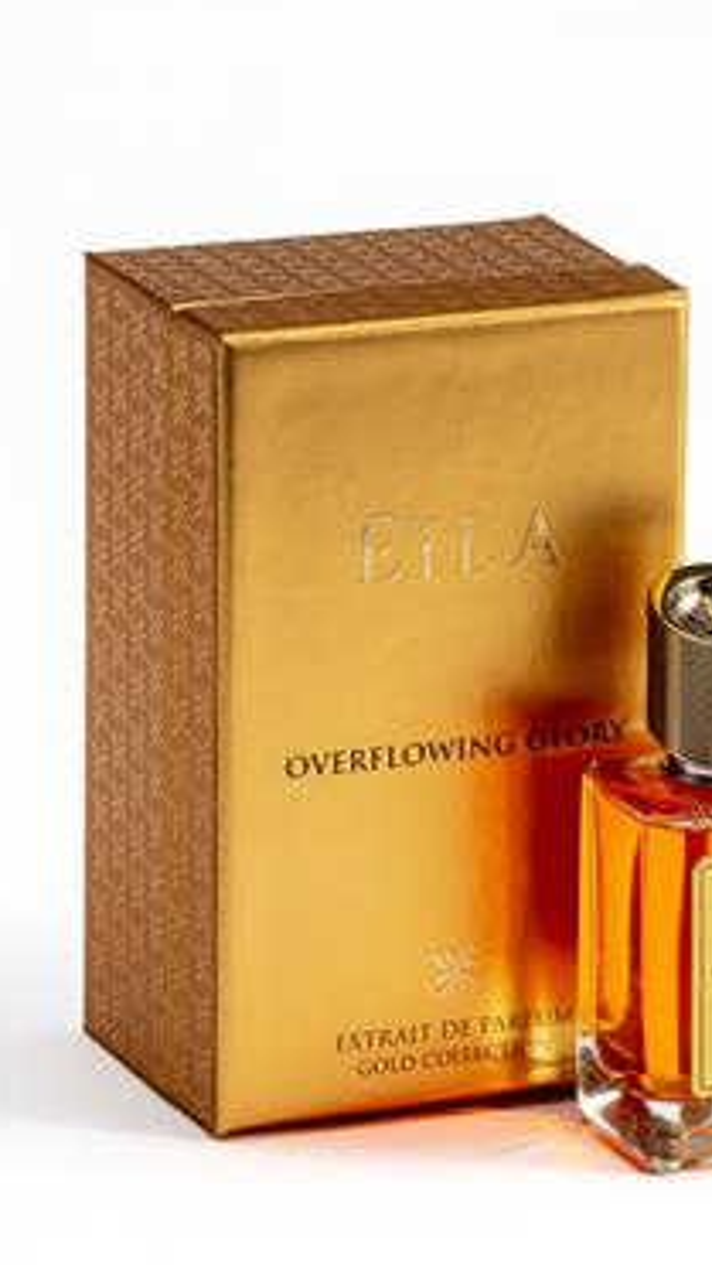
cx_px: 446
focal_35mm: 339
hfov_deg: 3.6
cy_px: 624
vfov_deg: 6.4
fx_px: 11365
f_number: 16
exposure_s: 1/160
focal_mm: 200
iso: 100
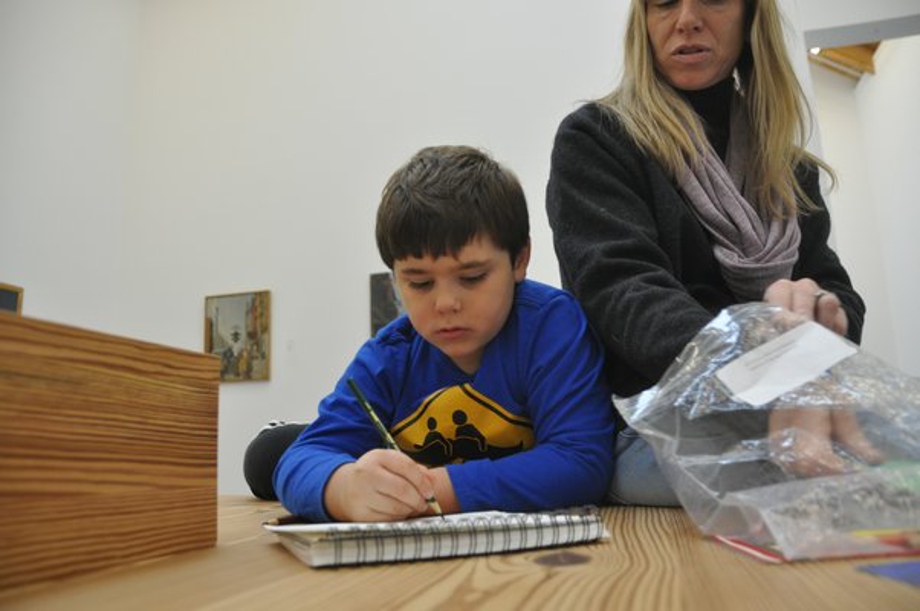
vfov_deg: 47.8
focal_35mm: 27
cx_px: 460
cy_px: 306
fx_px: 689
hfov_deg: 67.4
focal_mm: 18
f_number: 4
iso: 800
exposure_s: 1/60
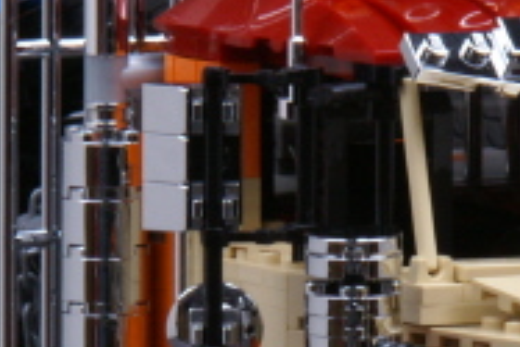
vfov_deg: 1.4
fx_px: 13920
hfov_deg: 2.1
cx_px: 284
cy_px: 358
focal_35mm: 963
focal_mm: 150
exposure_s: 1/2
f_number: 22
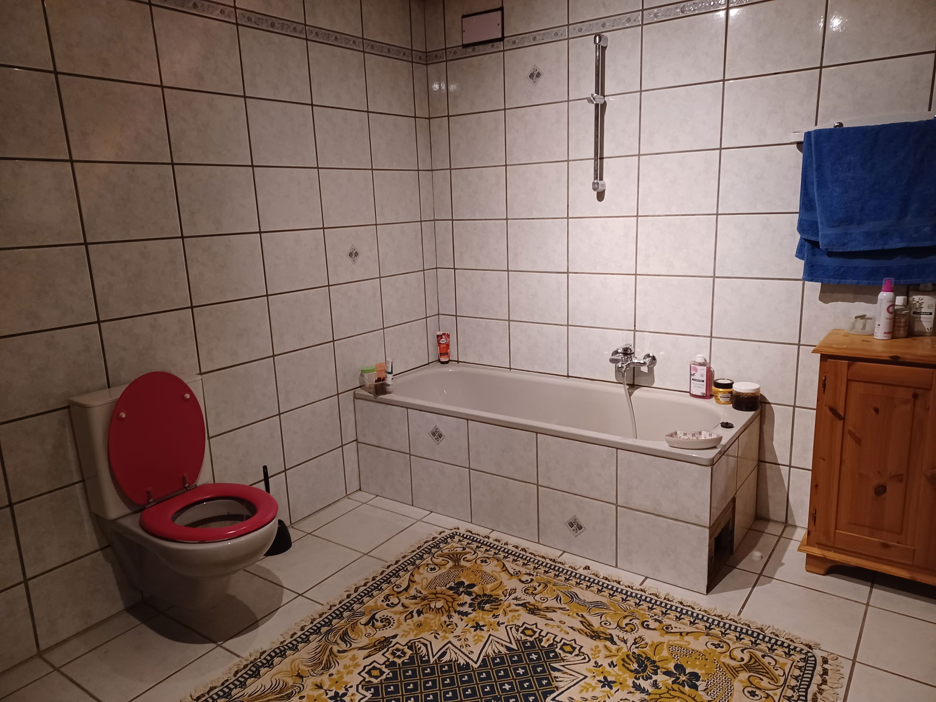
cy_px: 351
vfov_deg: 54.9
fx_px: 676
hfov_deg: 69.4
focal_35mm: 25
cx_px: 468
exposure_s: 1/25
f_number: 1.8
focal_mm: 4.6
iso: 640
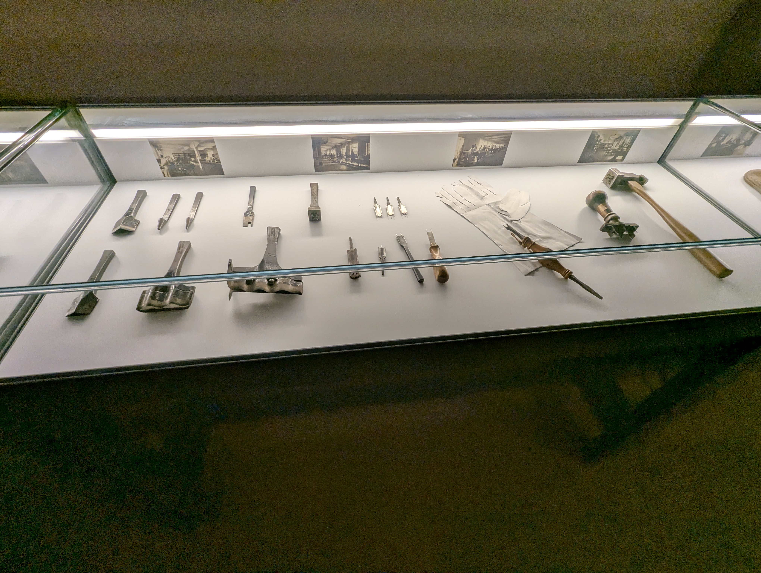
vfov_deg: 78.2
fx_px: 352
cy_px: 286
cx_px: 380
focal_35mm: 16
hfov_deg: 94.4
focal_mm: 2.35
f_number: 2.2
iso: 174
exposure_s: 1/206
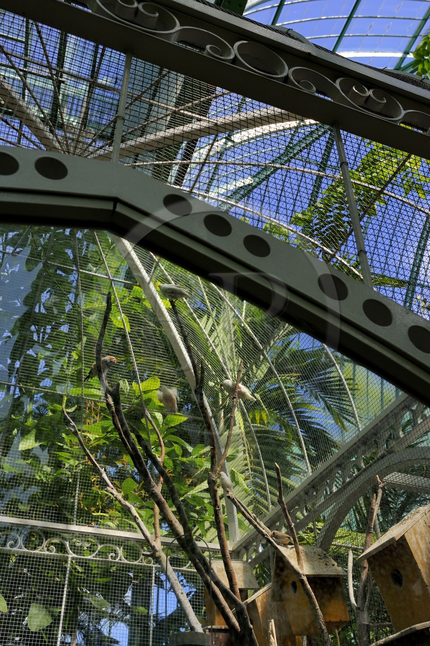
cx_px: 215
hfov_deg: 36.8
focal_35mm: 36
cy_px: 323
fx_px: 646
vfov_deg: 53.2
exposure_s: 1/125
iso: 200
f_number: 10
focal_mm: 36
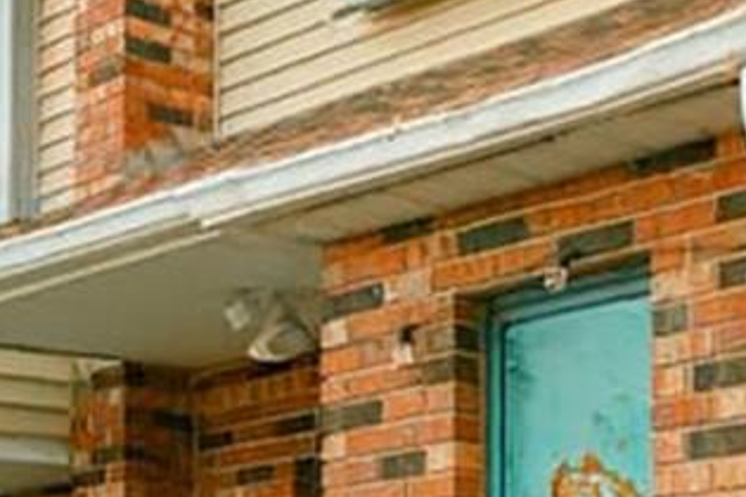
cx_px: 372
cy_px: 754
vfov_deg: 12.5
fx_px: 2155
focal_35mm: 104
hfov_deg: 19.6
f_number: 4
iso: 125
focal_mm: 16
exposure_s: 1/60
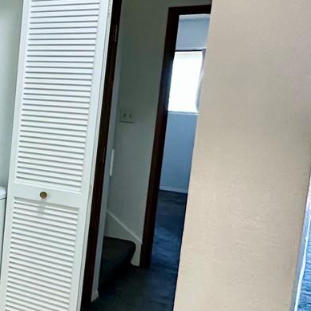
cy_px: 145
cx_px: -142
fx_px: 518
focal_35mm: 51
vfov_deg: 33.4
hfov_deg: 25.8
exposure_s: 1/120
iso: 250
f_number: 2.2
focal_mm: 2.22
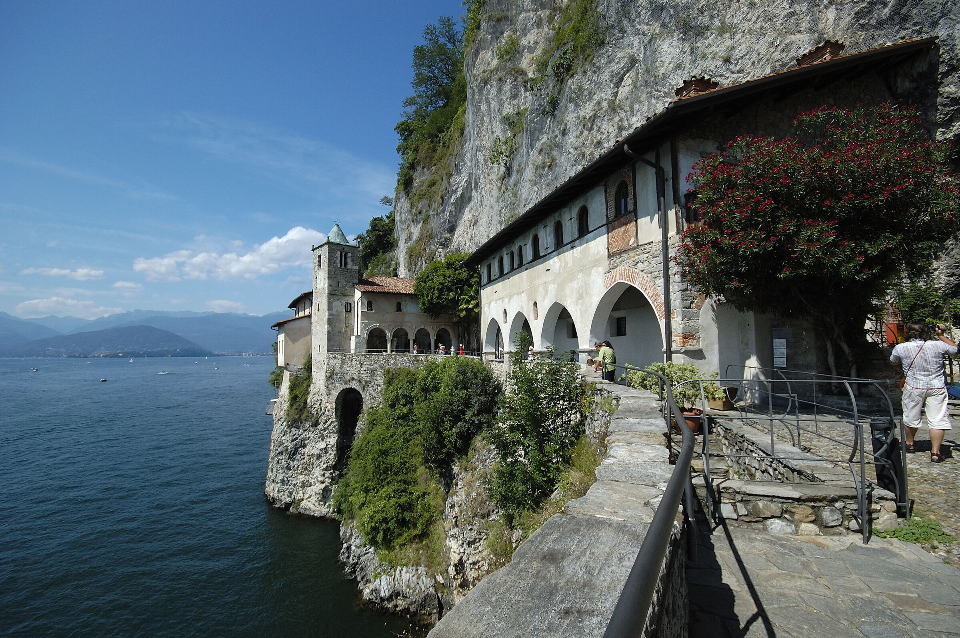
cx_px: 480
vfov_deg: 77.2
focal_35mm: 15
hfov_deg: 100.4
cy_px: 319
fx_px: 400
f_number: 8
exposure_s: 1/800
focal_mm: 10
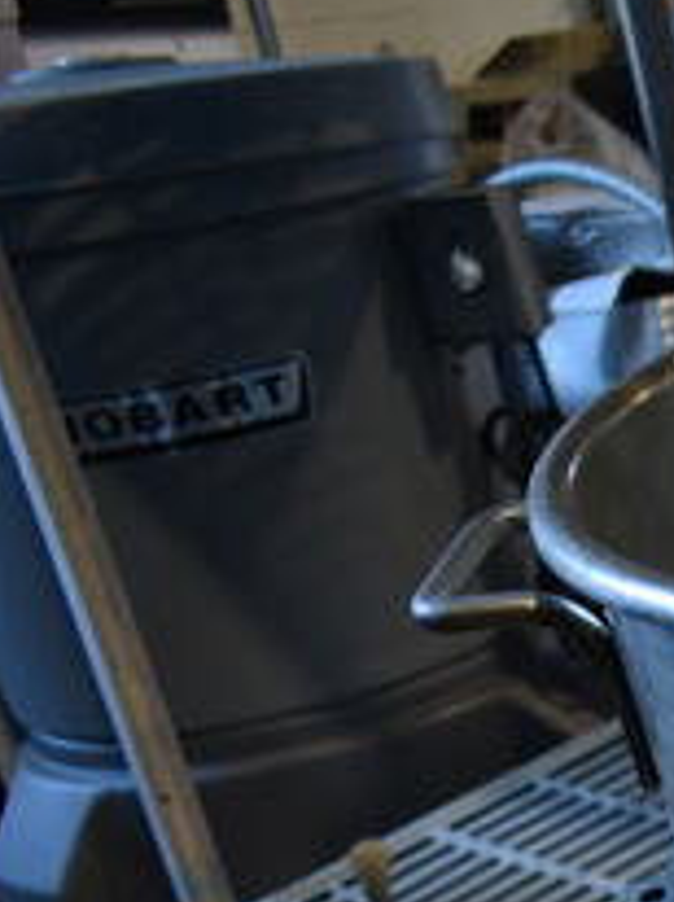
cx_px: 1295
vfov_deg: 24.4
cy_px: 858
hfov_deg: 15.7
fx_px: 2003
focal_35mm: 77
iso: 320
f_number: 3.5
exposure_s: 1/30
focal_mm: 18
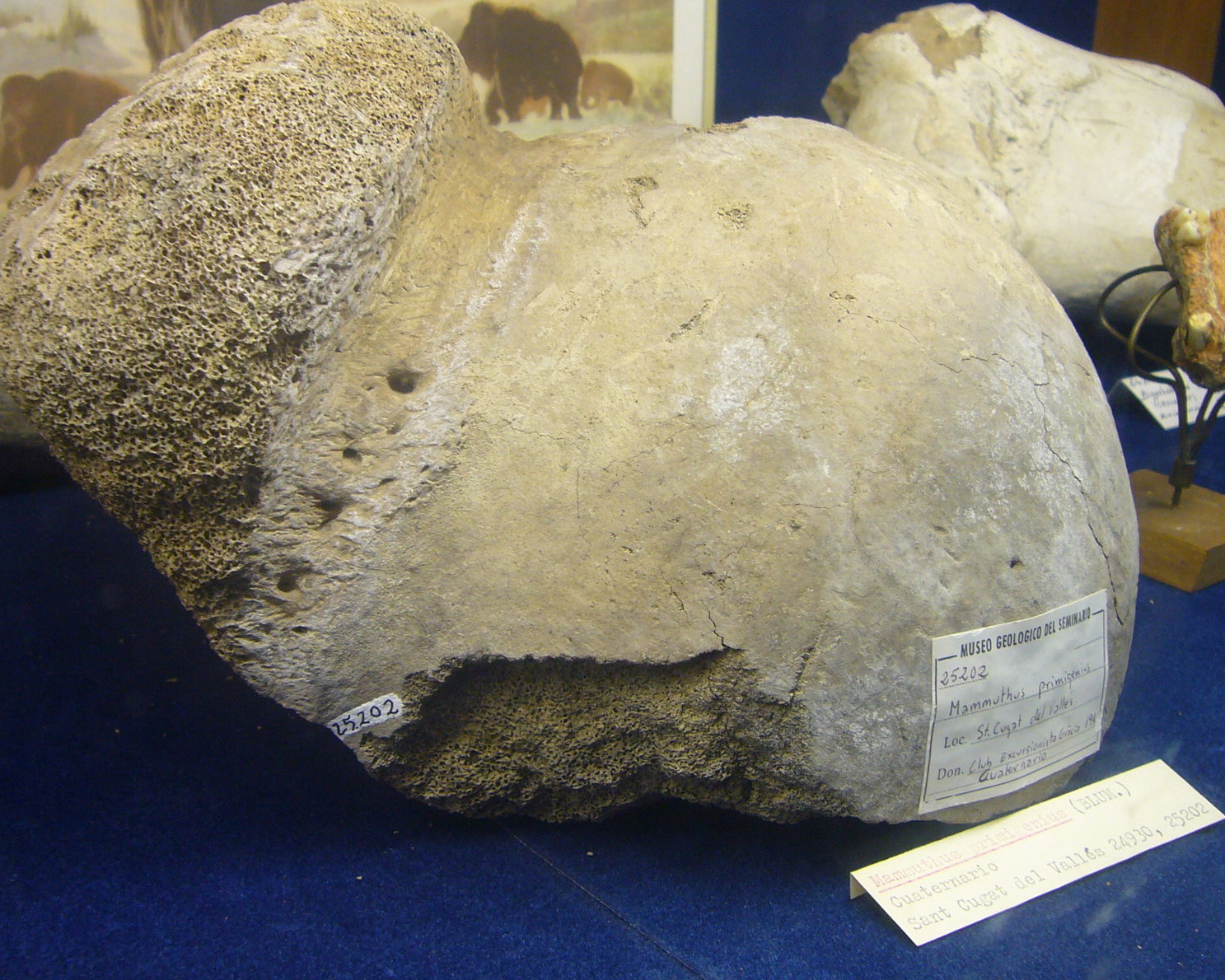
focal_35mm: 42
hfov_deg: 43.8
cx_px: 597
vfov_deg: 35.7
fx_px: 1523
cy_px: 492
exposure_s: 1/25
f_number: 2.8
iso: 100
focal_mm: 4.7
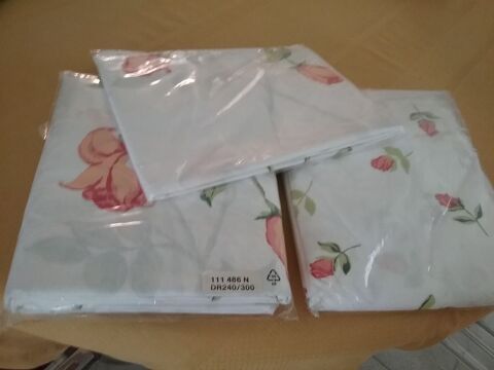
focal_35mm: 31
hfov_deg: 58.4
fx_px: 442
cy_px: 185
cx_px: 247
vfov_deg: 45.4
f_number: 2.2
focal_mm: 3.3
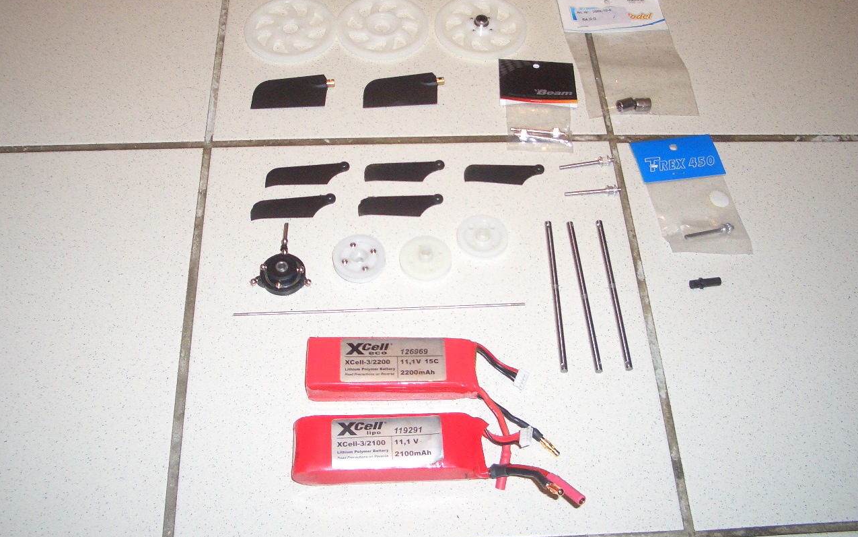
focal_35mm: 66
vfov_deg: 19.7
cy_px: 229
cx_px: 429
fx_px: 1543
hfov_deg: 31.1
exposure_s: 1/60
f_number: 3.5
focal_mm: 10.2
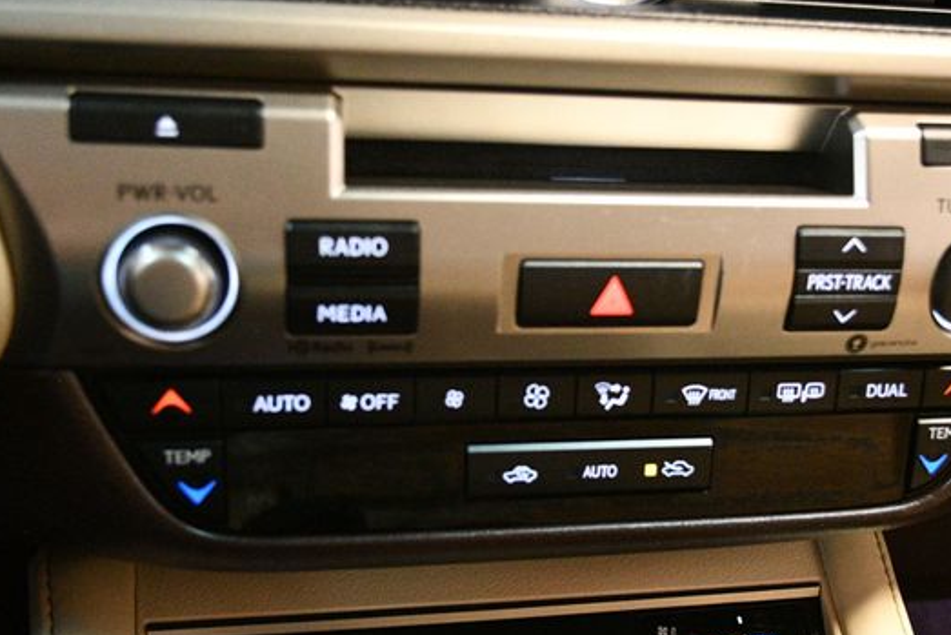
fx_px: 1163
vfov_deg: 30.5
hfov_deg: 44.3
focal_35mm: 44
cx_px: 562
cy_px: 377
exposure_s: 1/60
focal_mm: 24
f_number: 4
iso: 7200
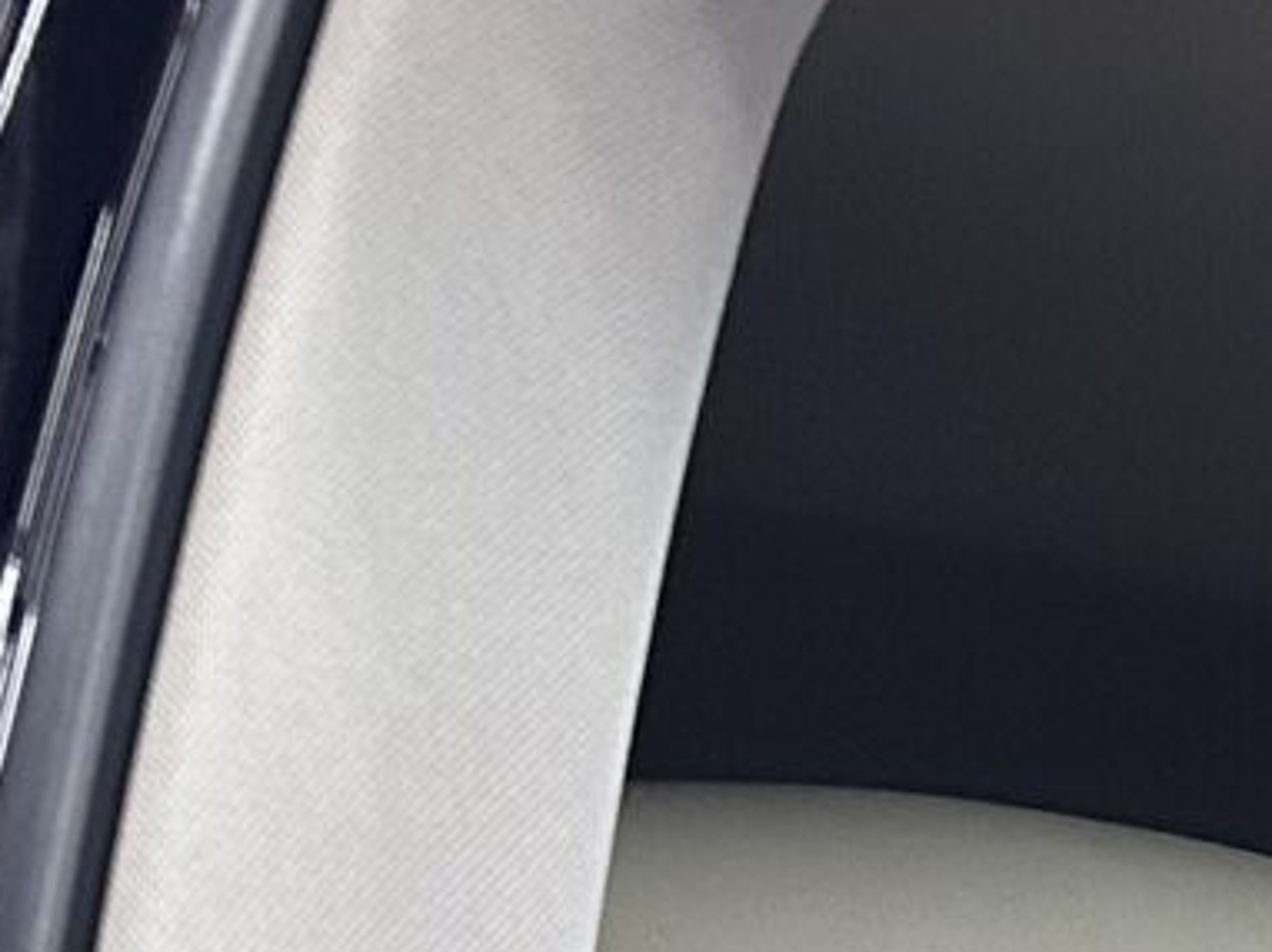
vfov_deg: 7.9
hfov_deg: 9.5
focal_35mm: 161
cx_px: 3866
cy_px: 2889
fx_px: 5912
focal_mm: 6.86
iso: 160
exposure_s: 1/100
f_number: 1.78
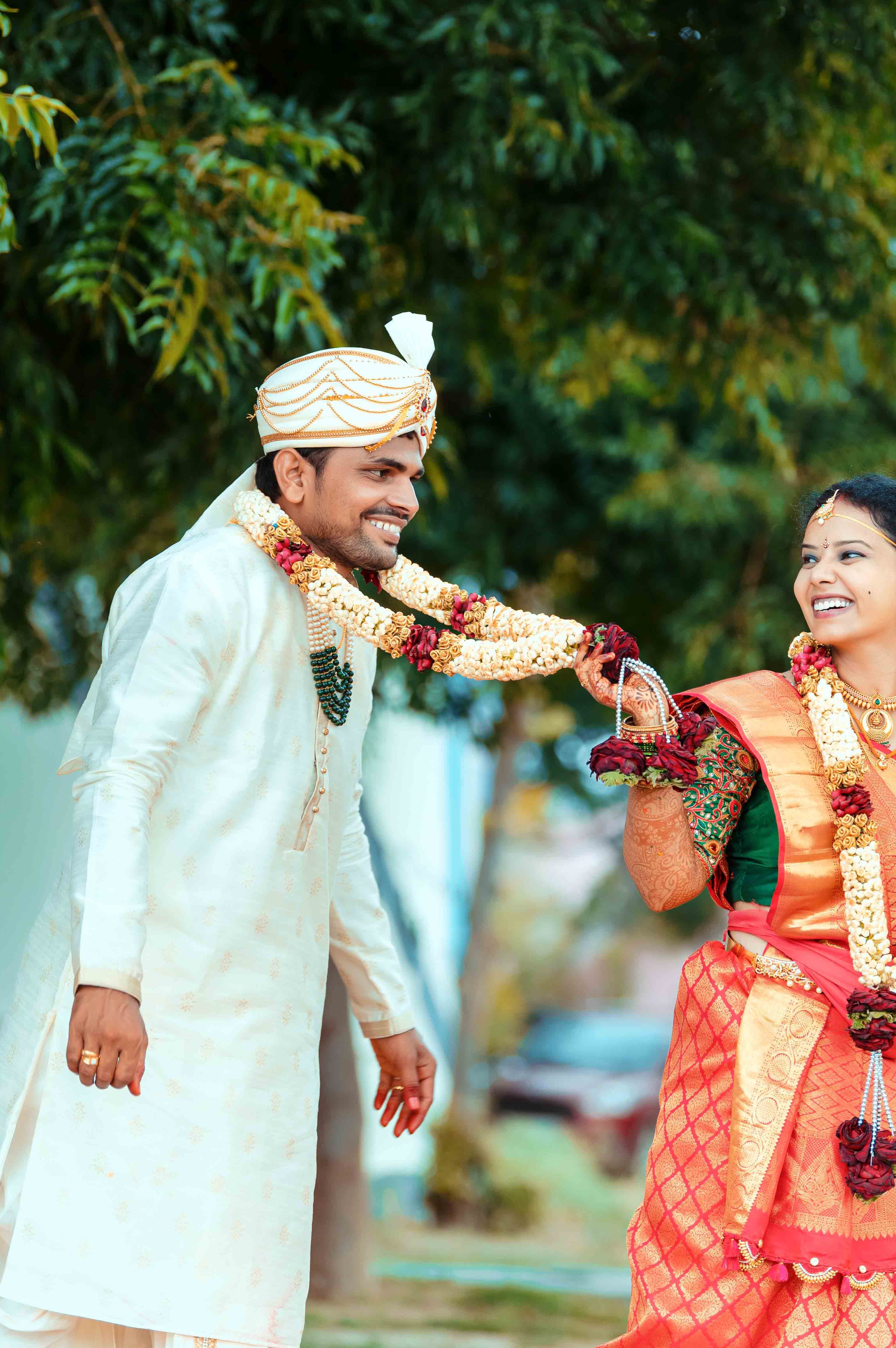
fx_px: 6318
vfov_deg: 12.2
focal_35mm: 169
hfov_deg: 8.1
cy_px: 509
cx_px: 576
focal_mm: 130
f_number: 2.8
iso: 160
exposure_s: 1/200
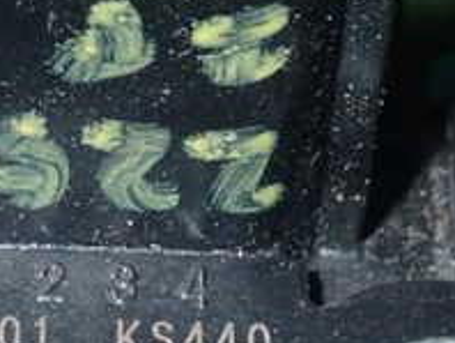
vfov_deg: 6.9
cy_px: 302
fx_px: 2829
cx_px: 62
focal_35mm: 215
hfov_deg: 9.2
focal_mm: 12.73
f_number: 11
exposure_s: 1/60
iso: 640
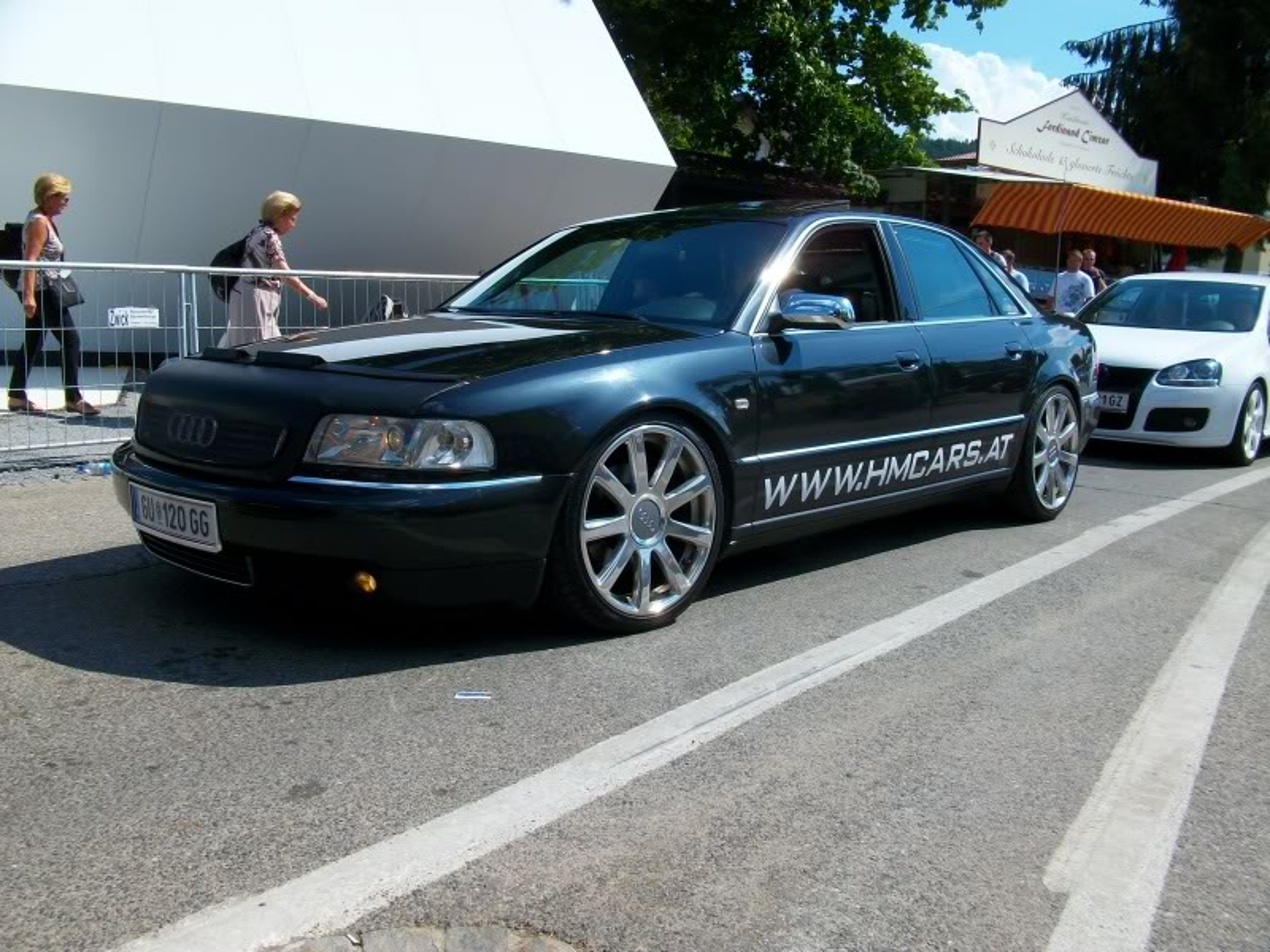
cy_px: 476
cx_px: 635
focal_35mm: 34
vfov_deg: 41.8
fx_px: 1247
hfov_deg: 54.0
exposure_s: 1/401
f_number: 5.5
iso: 80
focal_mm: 5.7
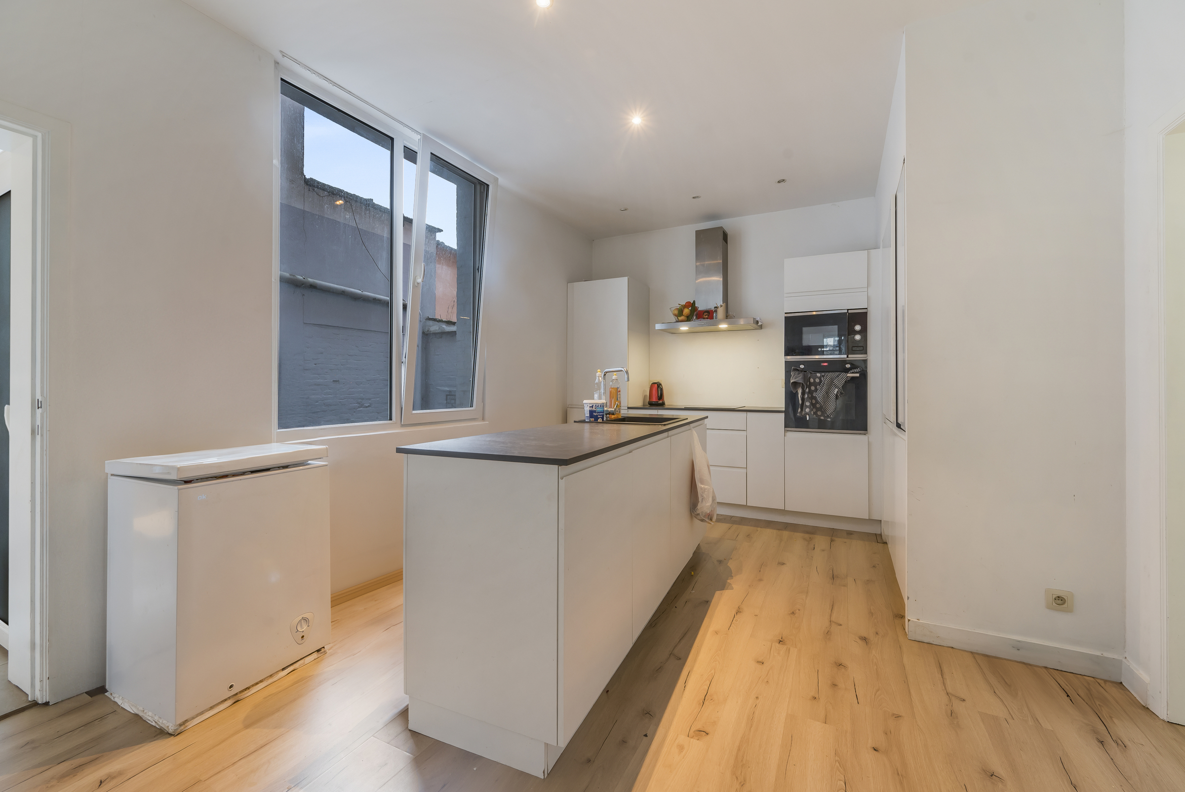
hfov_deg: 104.2
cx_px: 592
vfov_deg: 81.3
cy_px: 396
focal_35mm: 14
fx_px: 461
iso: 250
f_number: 8
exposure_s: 1/4
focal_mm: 14
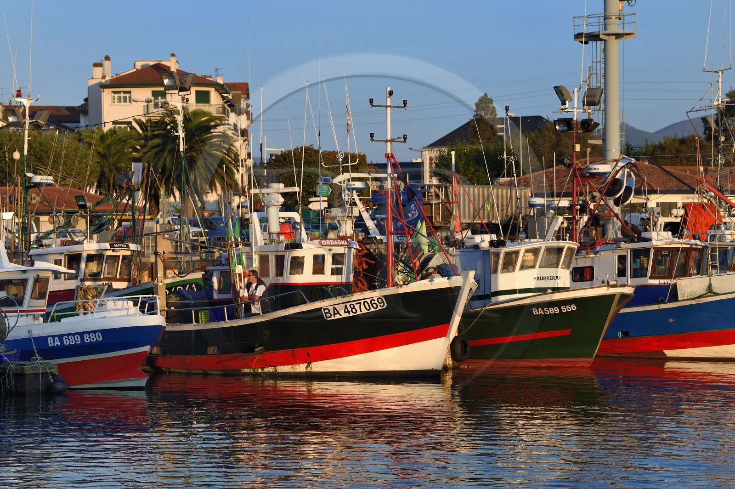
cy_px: 244
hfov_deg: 13.7
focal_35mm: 150
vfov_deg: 9.1
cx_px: 368
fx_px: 3060
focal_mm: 150
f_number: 8
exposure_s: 1/250
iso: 200
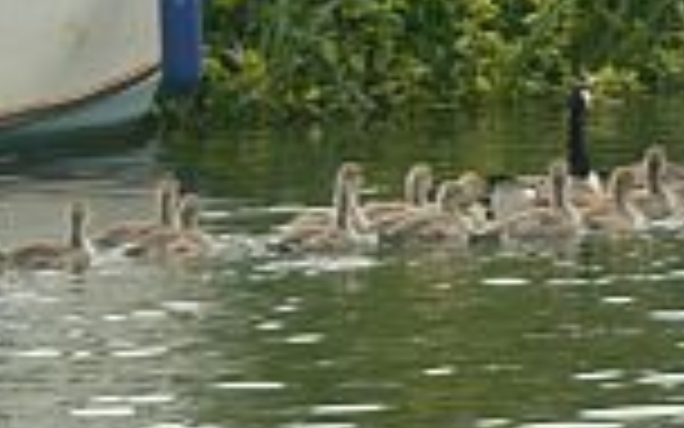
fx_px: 19611
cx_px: 770
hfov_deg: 2.0
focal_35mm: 1052
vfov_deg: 1.2
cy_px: 182
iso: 80
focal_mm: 72
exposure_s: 1/125
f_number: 5.6
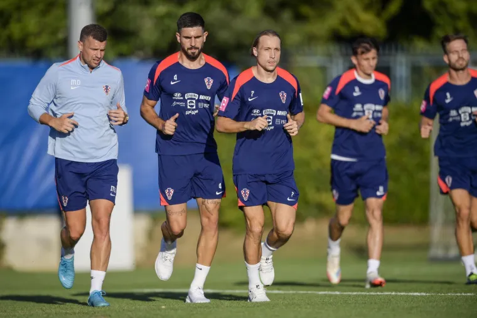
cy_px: 159
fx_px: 5301
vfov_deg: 3.4
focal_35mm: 400
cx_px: 238
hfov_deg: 5.2
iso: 100
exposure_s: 1/5000
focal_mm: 400
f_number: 2.8
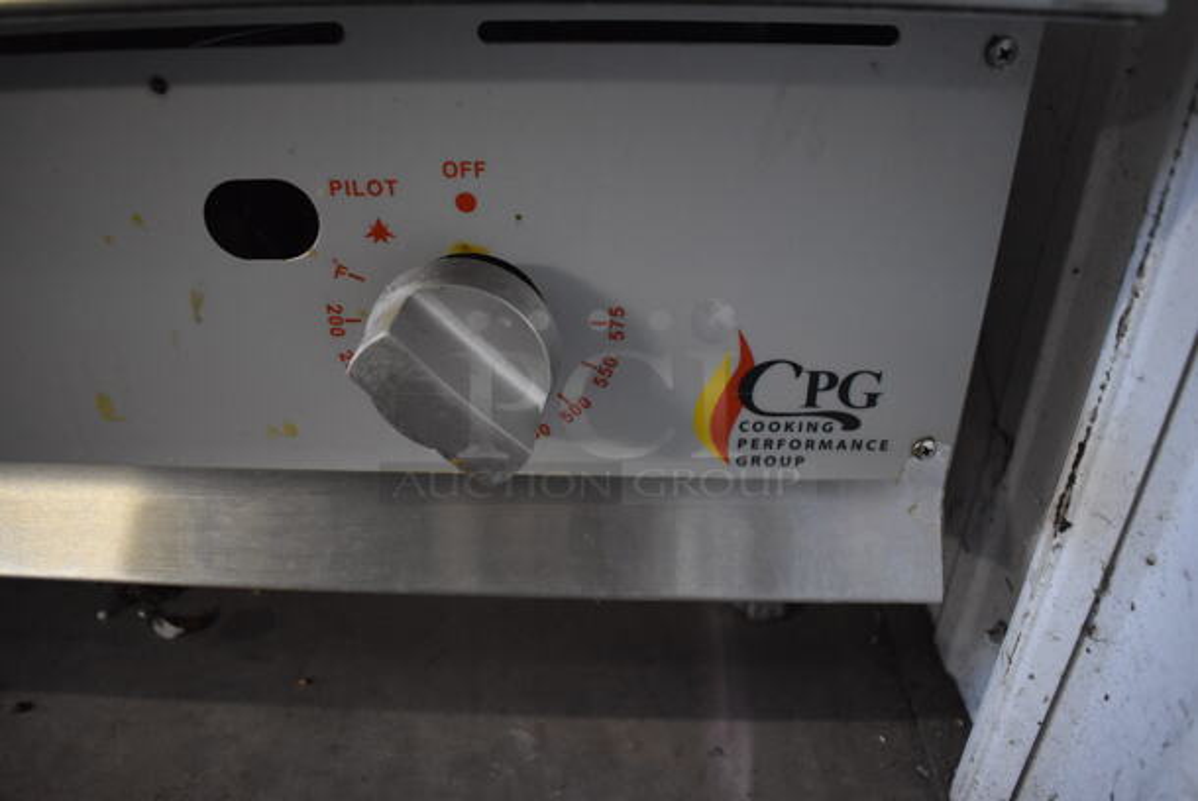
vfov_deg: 48.0
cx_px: 599
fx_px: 899
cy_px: 400
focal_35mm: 27
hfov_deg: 67.3
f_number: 3.5
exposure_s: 1/125
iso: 3200
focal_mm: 18
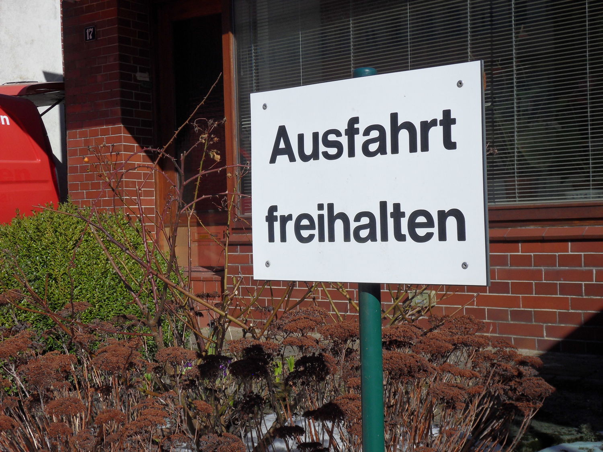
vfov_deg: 28.0
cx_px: 302
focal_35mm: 52
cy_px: 226
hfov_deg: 36.8
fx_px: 906
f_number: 10.1
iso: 80
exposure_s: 1/250
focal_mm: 9.1
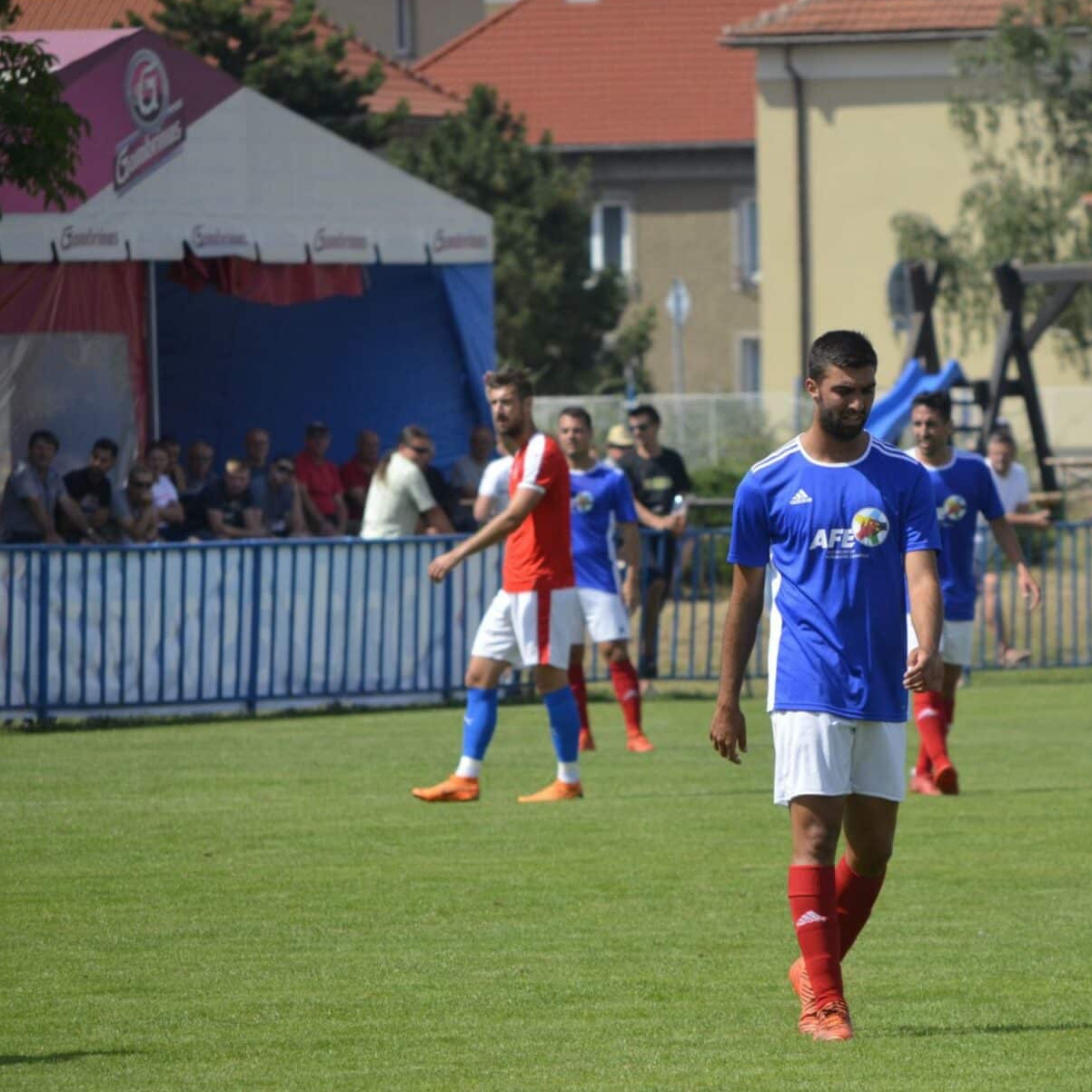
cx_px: 828
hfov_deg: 4.5
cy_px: 579
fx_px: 13919
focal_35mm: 390
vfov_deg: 4.5
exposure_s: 1/1600
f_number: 6.3
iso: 400
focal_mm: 180
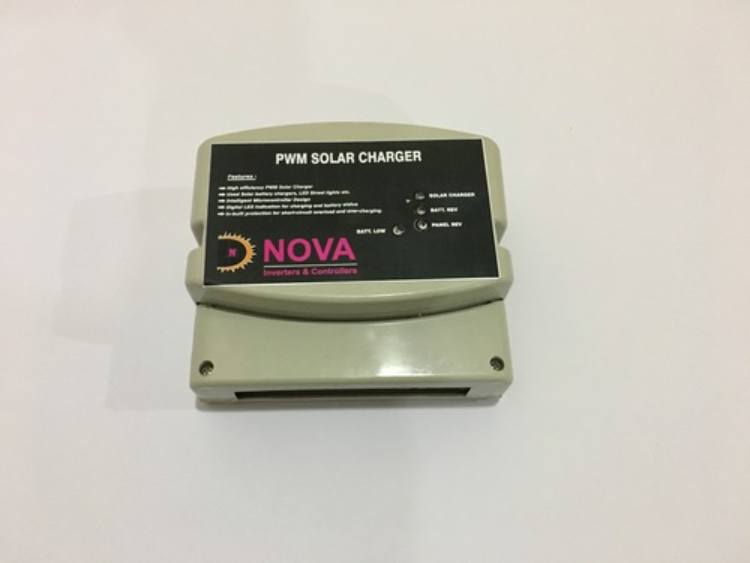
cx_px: 375
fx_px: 628
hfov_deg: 61.7
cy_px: 282
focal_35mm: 29
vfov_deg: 48.2
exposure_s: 1/25
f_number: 2.2
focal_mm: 4.15
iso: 200
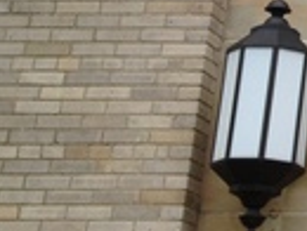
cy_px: -47
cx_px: 727
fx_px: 1528
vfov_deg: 8.6
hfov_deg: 10.1
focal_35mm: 172
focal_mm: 4.28
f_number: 2.4
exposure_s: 1/120
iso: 64
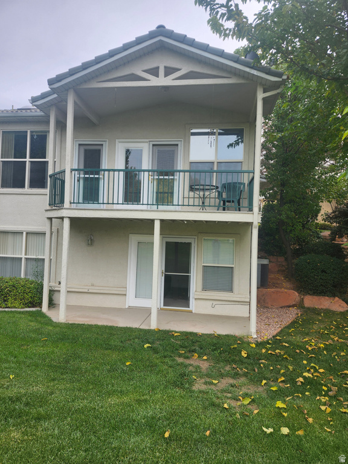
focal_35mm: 23
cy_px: 232
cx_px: 174
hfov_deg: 58.9
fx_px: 308
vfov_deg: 73.9
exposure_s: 1/603
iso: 25
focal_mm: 5.54
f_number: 1.8
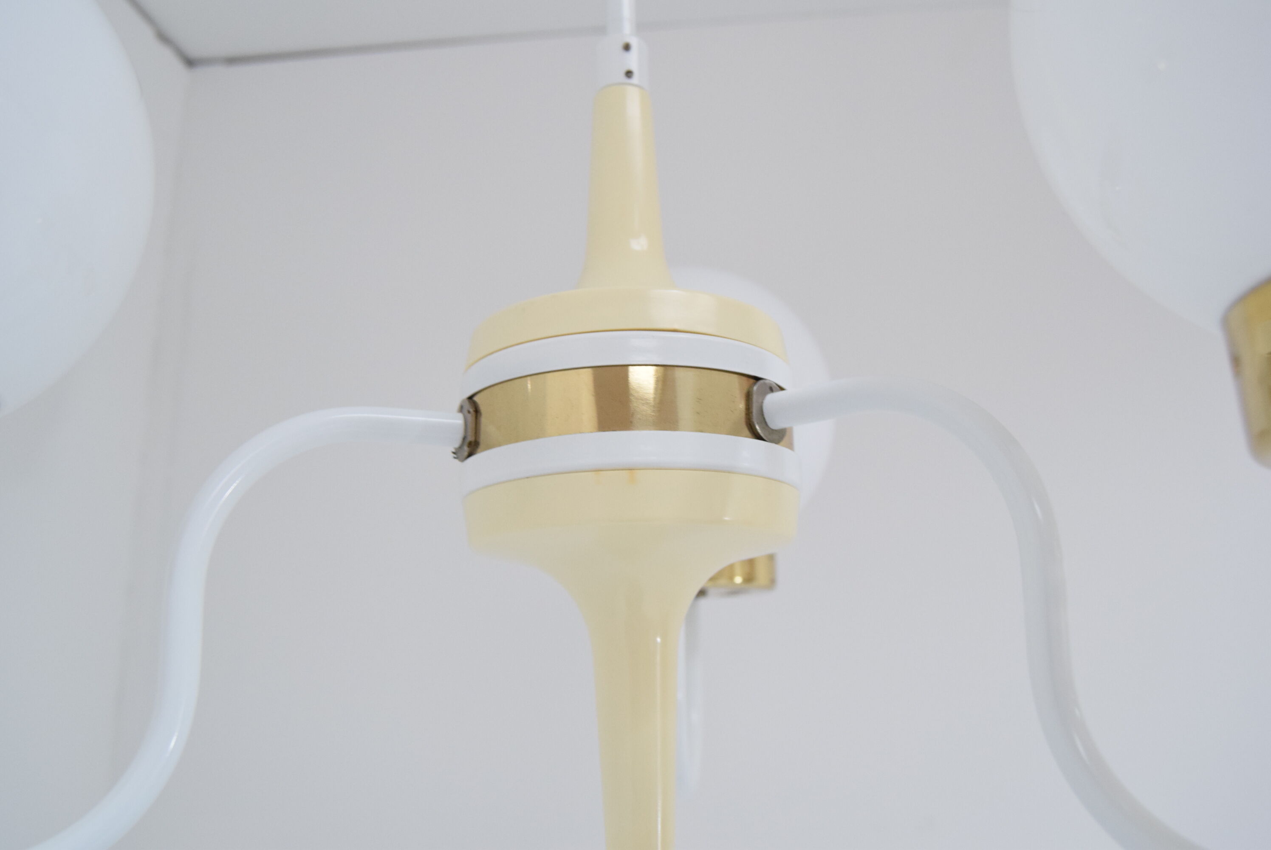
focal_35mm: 30
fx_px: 1060
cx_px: 636
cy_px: 425
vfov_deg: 43.7
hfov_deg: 61.9
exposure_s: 1/100
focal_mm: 20
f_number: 5
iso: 1600
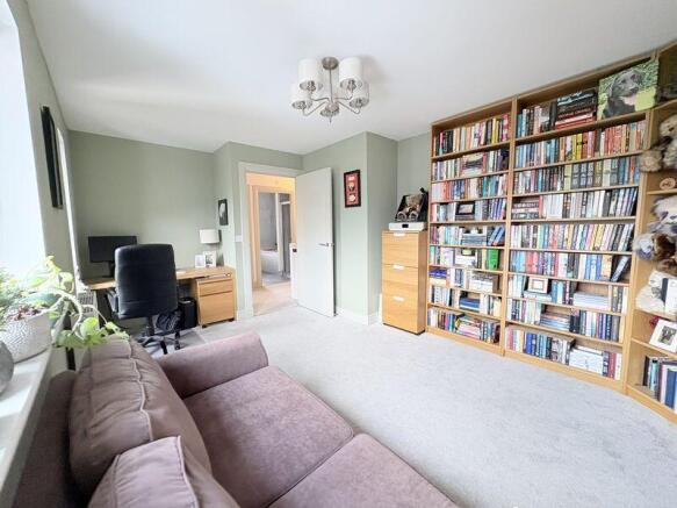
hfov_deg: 102.1
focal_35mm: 14
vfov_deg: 85.7
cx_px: 338
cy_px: 254
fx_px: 274
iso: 200
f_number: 2.2
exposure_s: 1/50
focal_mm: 2.22
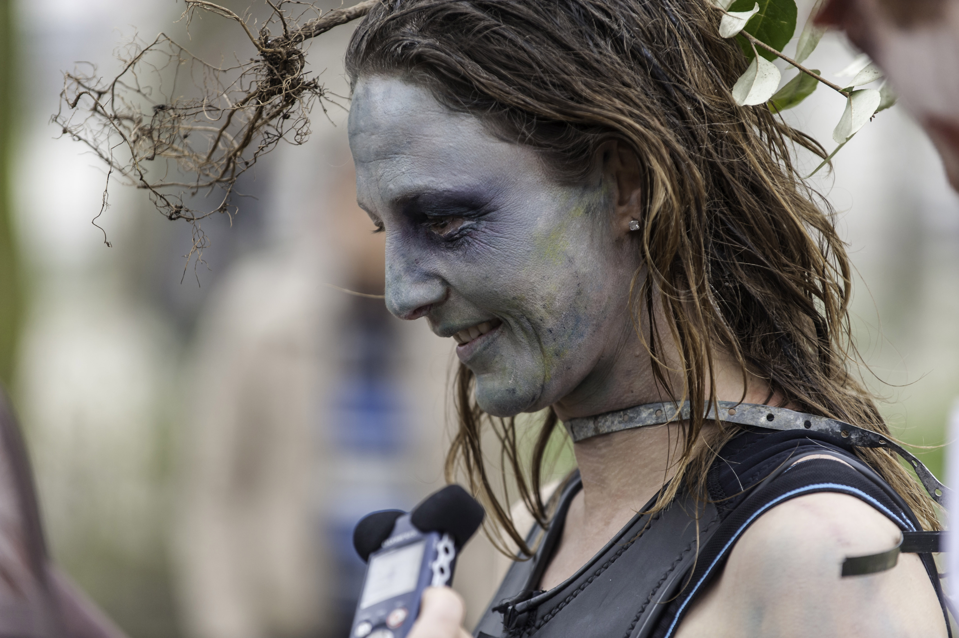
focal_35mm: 200
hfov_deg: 10.3
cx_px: 480
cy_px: 319
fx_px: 5324
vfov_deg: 6.9
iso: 500
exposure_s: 1/800
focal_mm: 200
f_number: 4
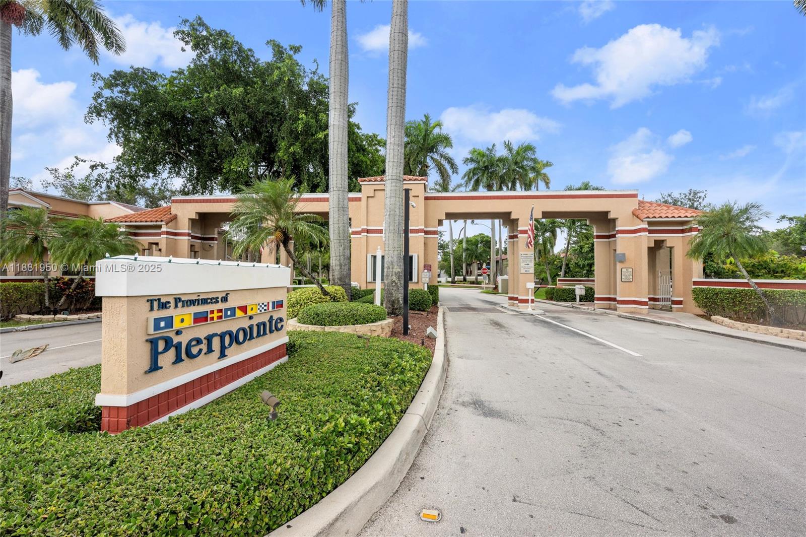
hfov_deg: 98.6
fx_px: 347
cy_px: 268
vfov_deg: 75.5
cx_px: 403
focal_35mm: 16
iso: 125
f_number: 8
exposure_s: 1/200
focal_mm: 15.5
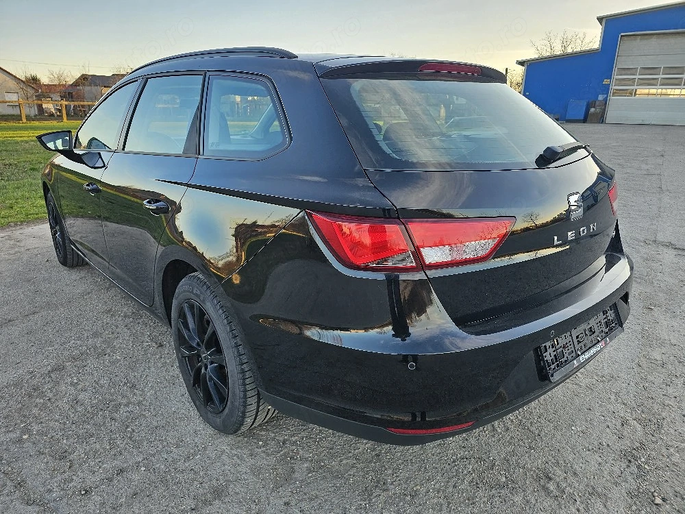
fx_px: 455
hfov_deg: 73.9
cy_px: 257
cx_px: 342
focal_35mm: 23
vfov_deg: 58.9
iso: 16
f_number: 1.7
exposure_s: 1/101
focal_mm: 6.3
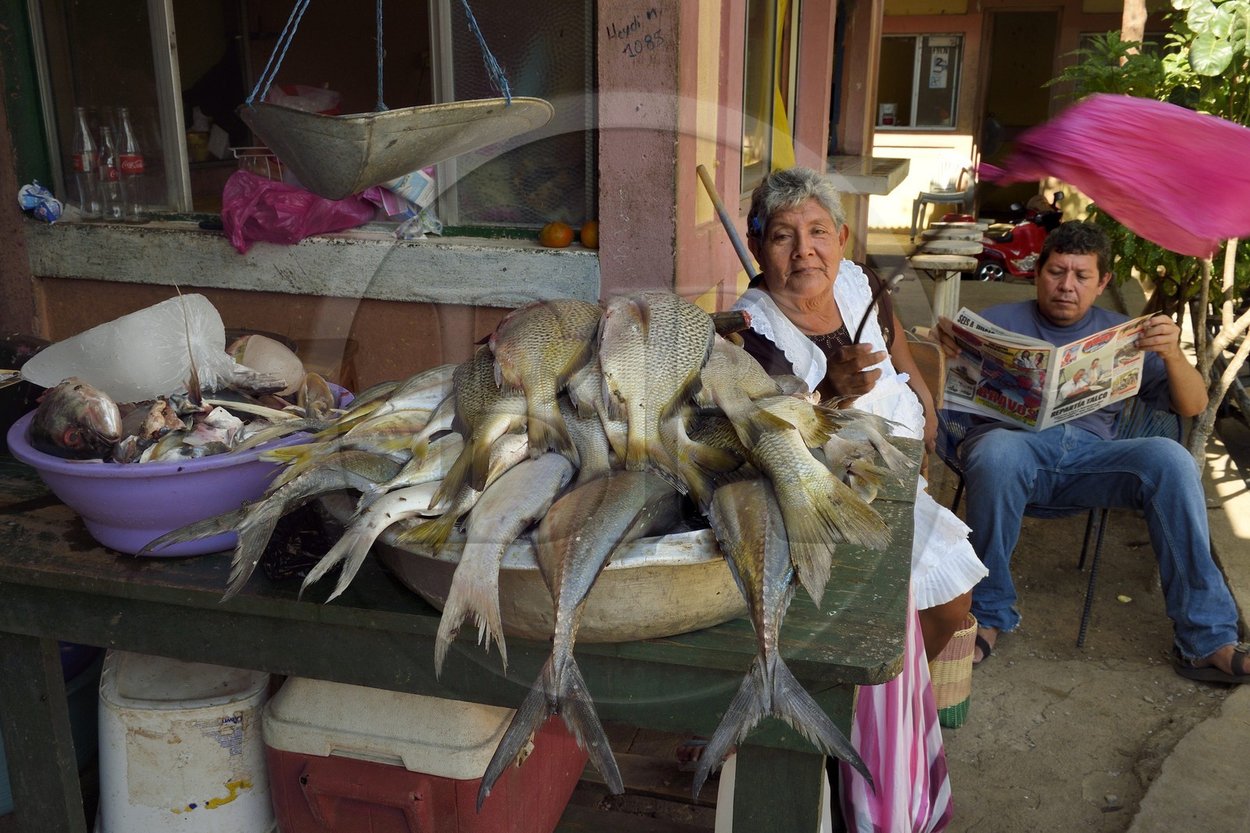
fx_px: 1111
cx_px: 625
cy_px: 416
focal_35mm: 32
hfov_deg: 58.7
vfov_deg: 41.1
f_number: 18
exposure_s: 1/160
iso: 800
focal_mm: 32
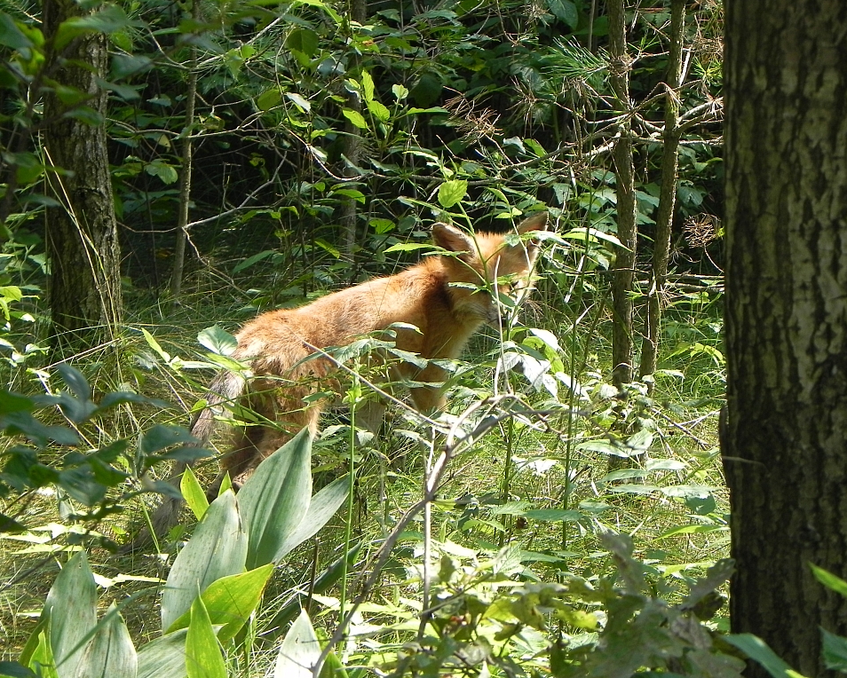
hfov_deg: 8.7
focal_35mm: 222
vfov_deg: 7.0
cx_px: 449
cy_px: 338
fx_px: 5567
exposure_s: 1/217
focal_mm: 37.7
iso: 160
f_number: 5
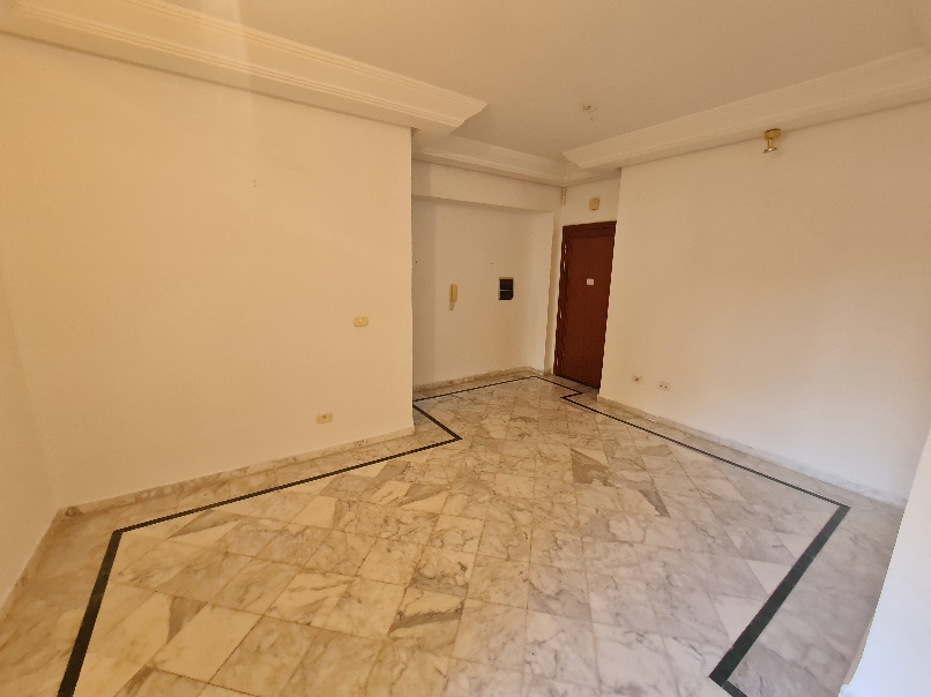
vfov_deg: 89.9
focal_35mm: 13
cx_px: 466
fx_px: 350
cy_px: 348
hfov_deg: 106.2
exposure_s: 1/50
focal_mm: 2.2
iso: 250
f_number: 2.2
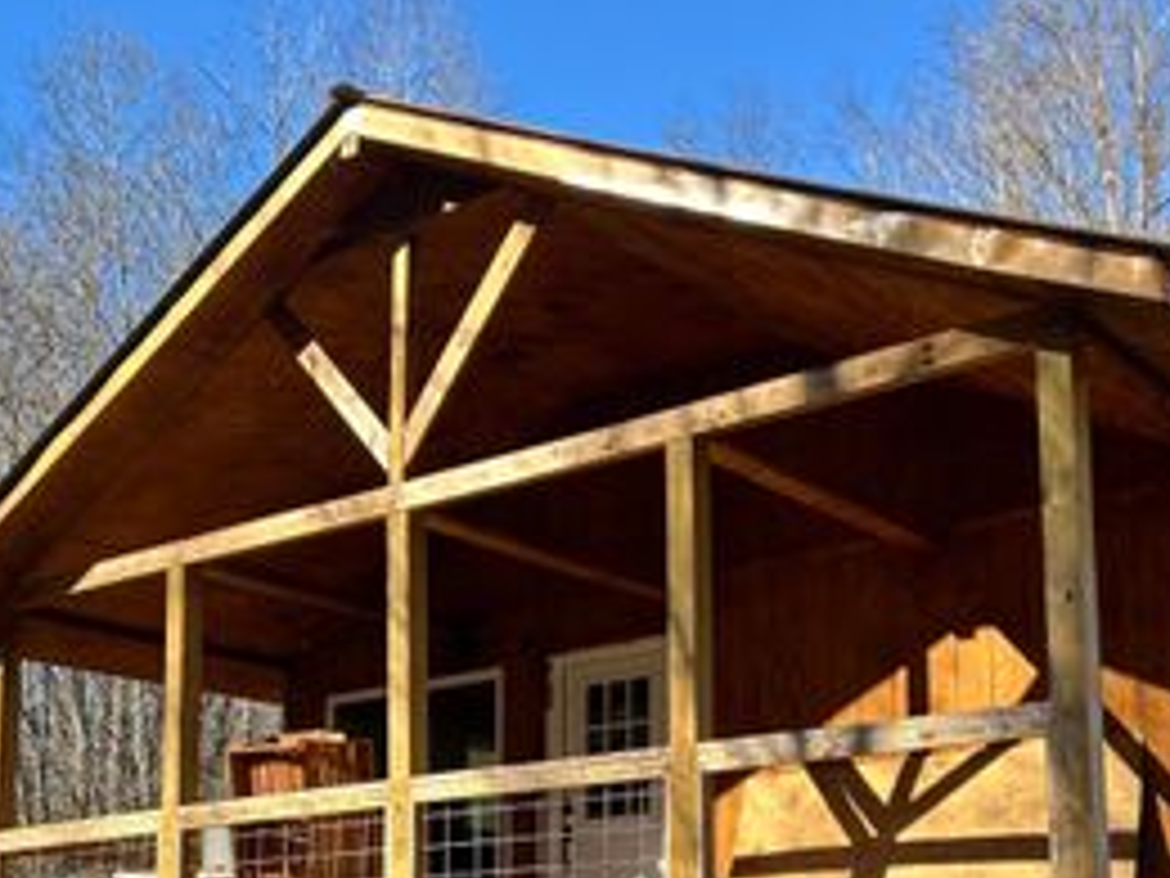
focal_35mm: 50
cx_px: 634
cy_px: 804
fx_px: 1690
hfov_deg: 38.2
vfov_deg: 27.9
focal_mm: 5.7
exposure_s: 1/718
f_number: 1.5
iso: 50
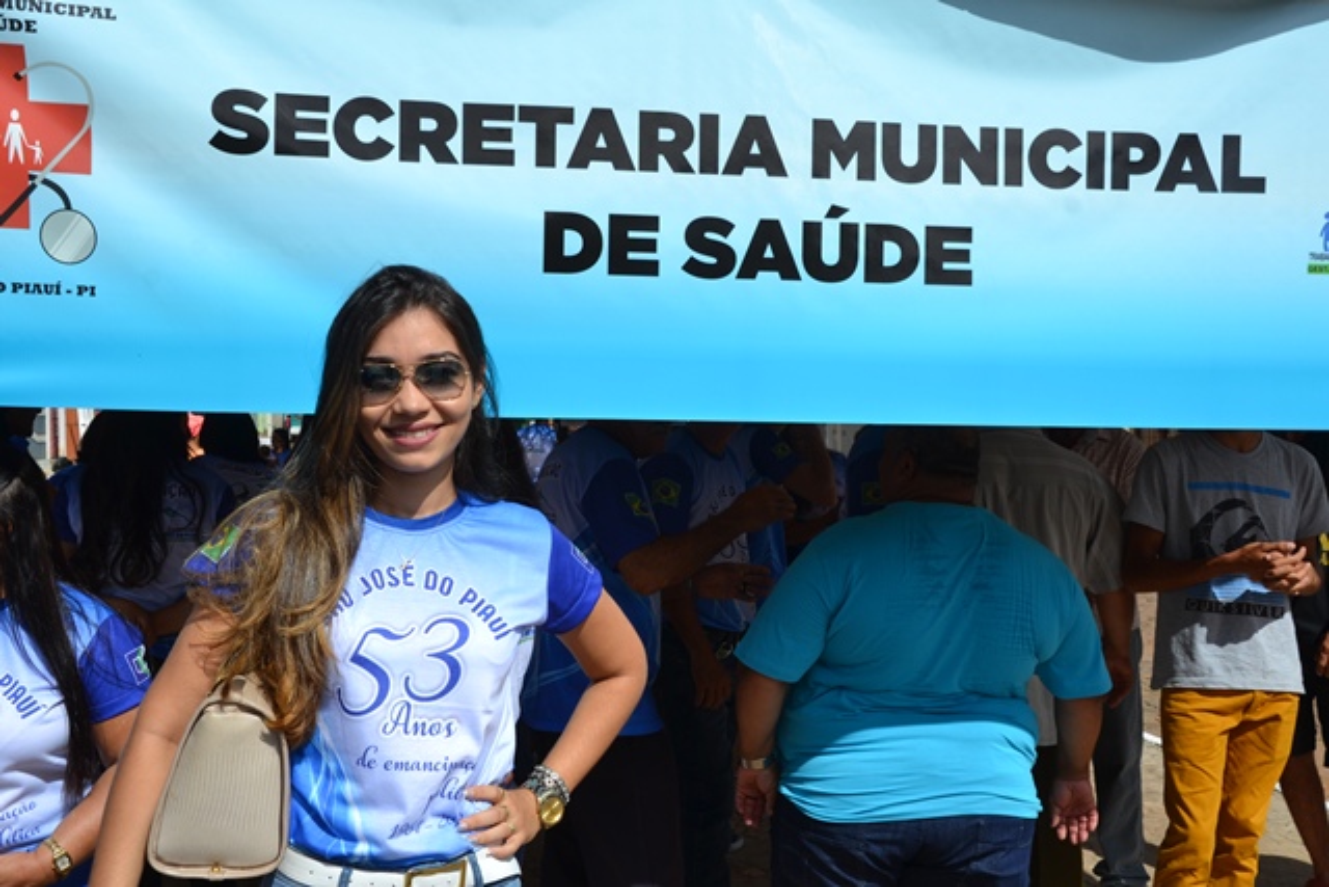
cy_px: 444
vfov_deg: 34.2
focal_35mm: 39
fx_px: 1440
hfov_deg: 49.5
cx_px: 664
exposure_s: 1/320
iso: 100
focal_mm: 26
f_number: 9
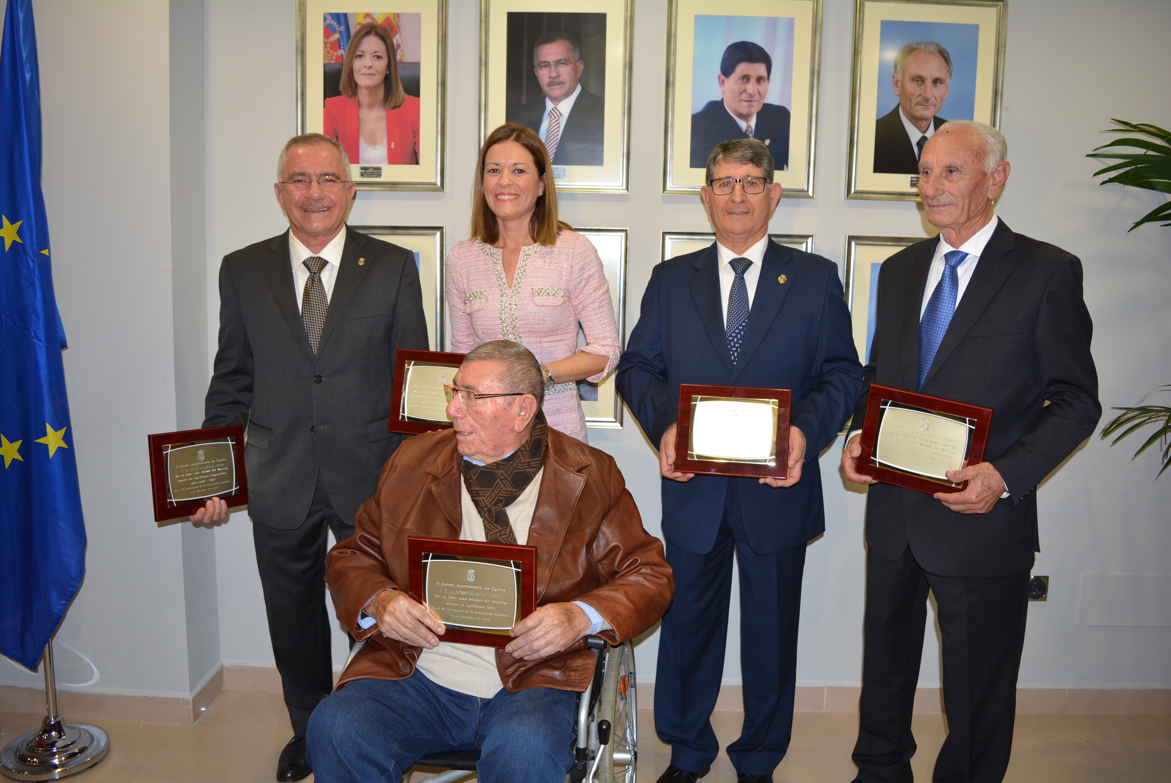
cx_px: 586
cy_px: 392
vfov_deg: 48.0
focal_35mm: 27
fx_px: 879
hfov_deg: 67.3
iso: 400
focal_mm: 18
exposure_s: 1/60
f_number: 4
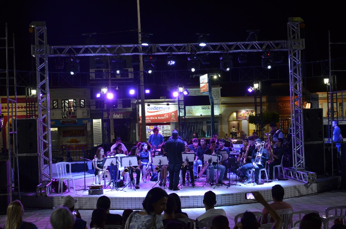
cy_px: 114
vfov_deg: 26.4
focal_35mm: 51
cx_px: 173
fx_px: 489
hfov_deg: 39.0
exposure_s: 1/30
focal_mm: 34
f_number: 4.2
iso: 1100
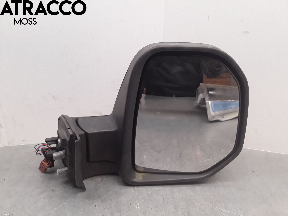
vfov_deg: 49.7
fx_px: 233
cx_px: 144
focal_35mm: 28
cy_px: 108
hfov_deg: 63.4
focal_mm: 2.91
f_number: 1.9
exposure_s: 1/100
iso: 100
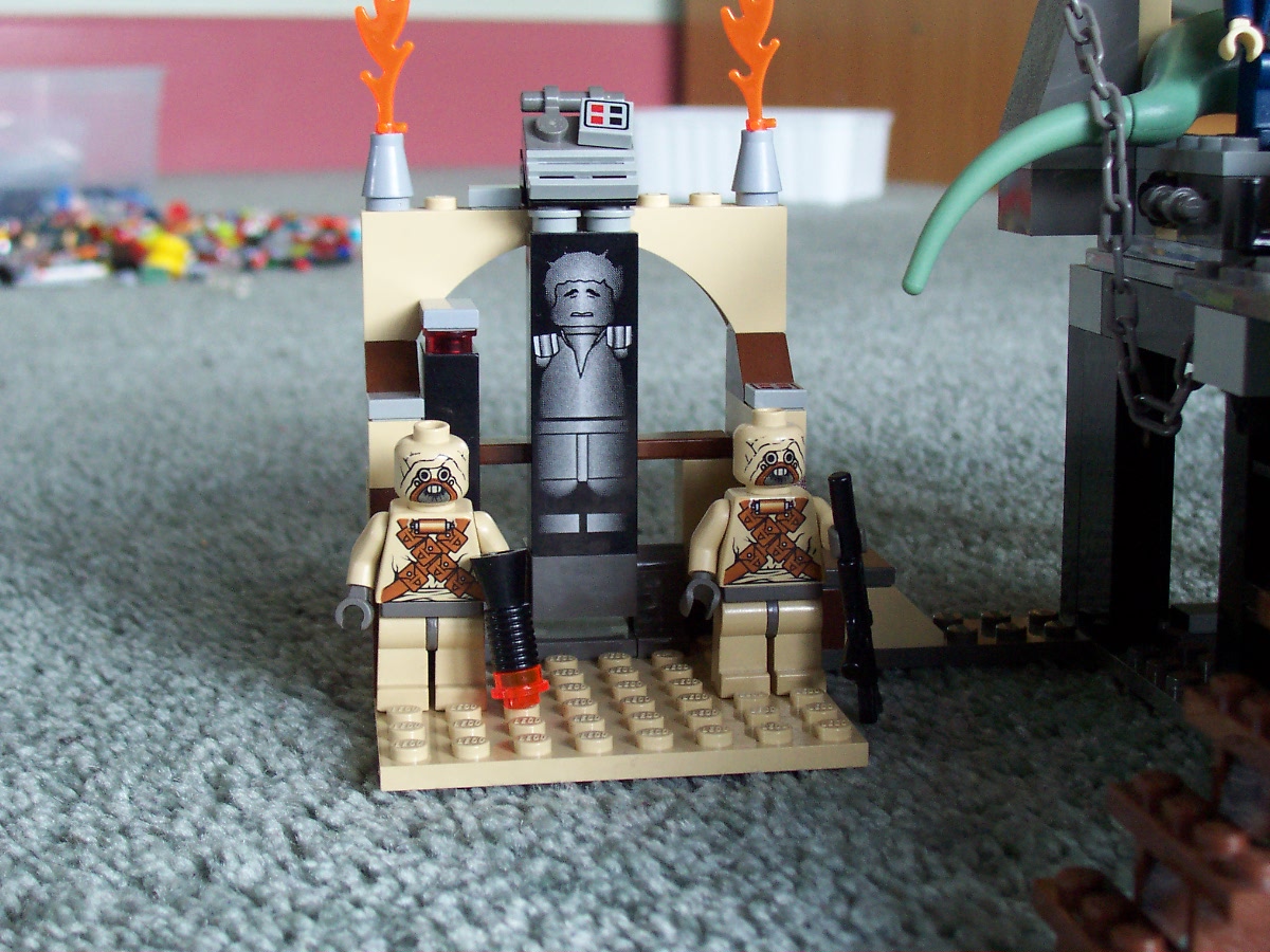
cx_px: 635
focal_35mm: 57
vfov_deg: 25.7
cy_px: 476
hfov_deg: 33.8
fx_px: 2091
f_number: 3.4
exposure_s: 1/30
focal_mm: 8.6
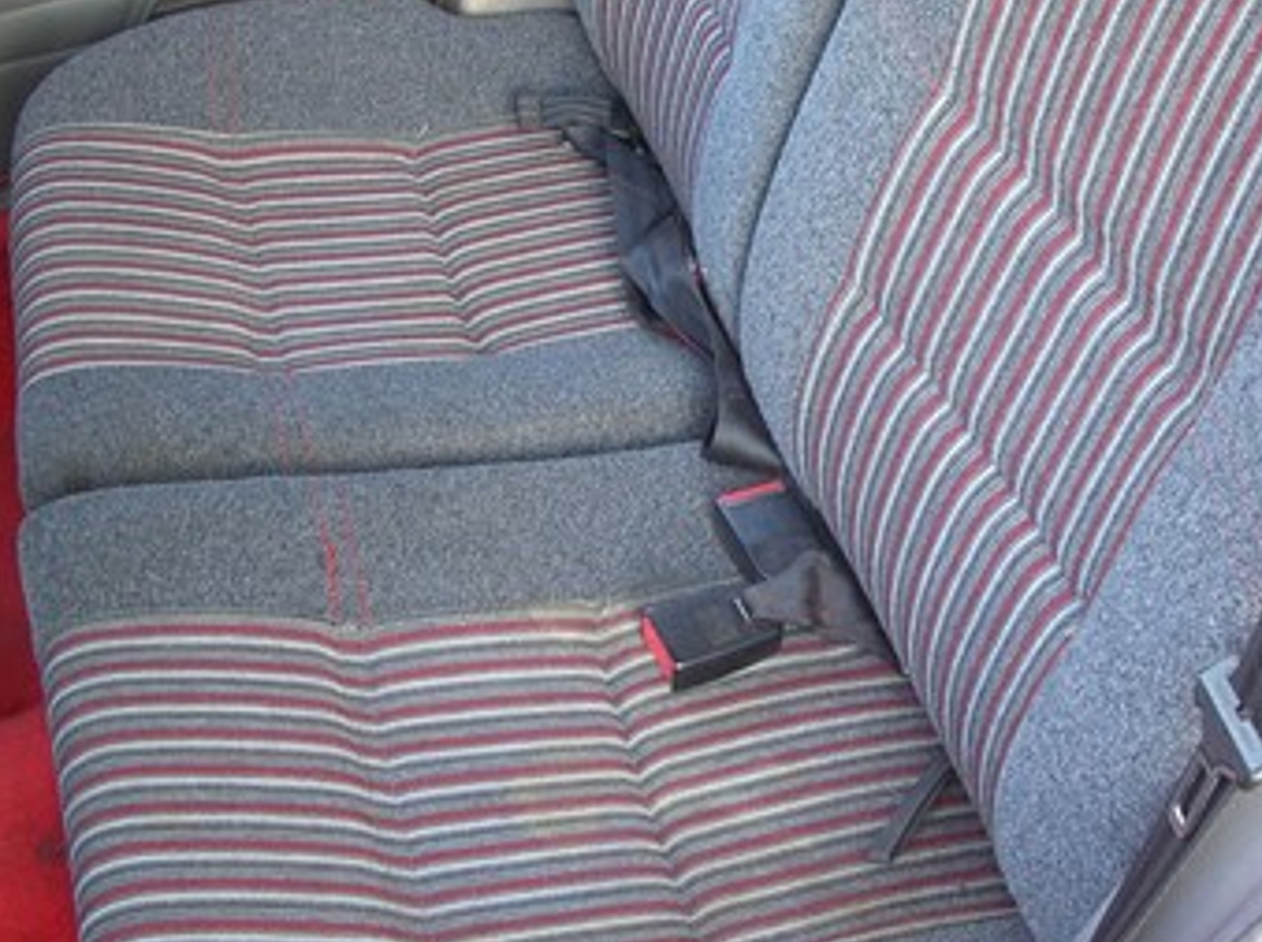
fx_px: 2256
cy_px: 426
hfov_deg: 31.1
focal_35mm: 62
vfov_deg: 23.6
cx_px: 782
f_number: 2.8
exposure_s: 1/13
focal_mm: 5.8
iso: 50
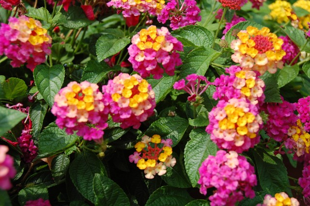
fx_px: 491
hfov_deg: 35.1
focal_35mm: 57
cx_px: 155
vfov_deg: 23.8
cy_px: 103
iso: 200
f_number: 8
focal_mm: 38
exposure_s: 1/250
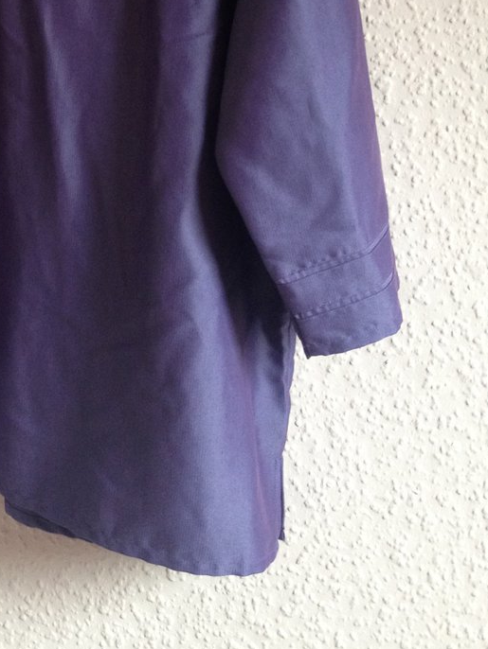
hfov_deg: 21.1
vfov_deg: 27.4
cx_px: 36
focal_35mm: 68
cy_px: 44
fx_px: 1277
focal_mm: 4.28
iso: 125
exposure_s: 1/20
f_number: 2.4
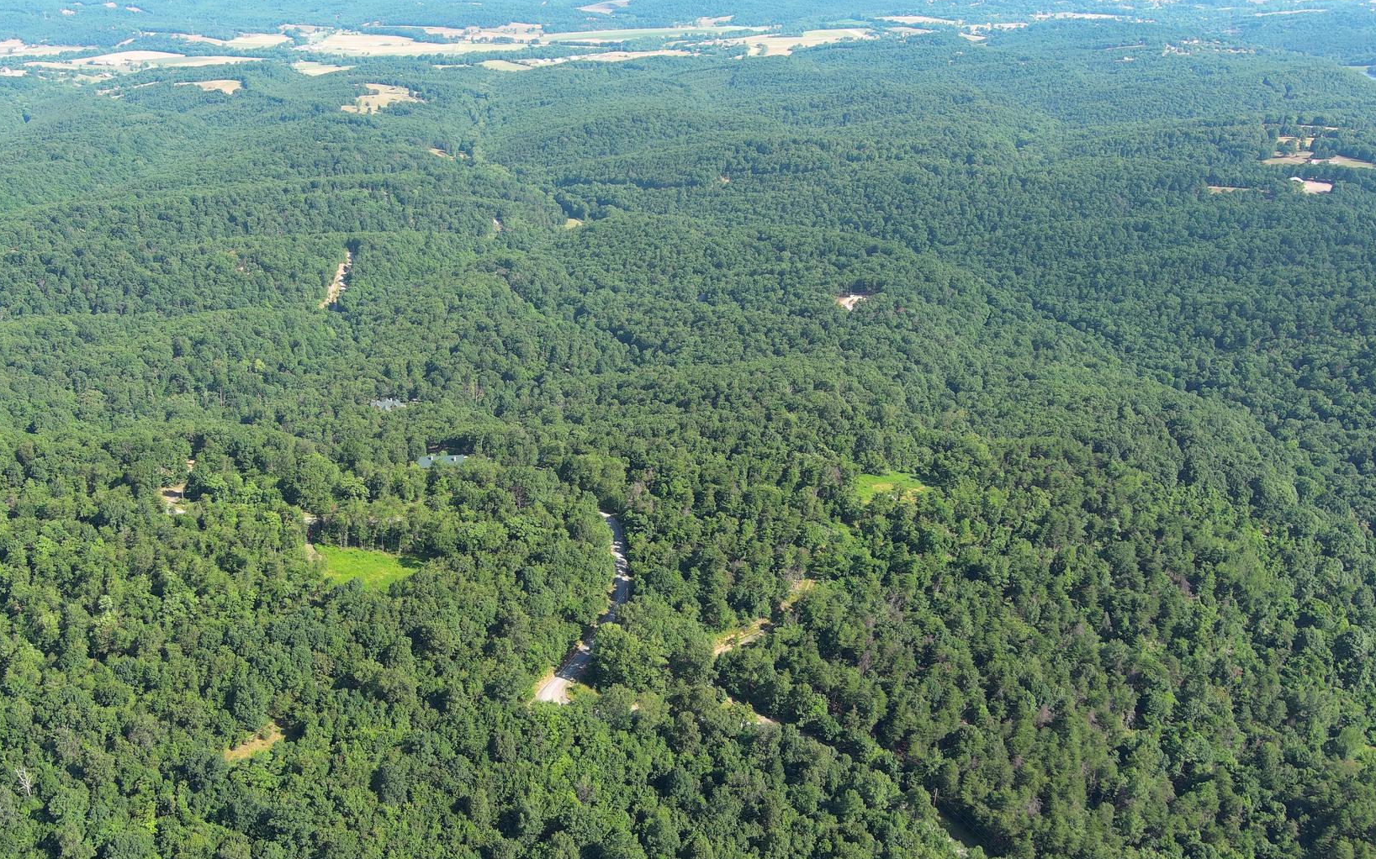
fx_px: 1387
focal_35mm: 37
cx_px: 530
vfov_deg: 34.3
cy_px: 509
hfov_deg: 52.3
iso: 100
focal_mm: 10.57
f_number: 2.8
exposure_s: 1/407
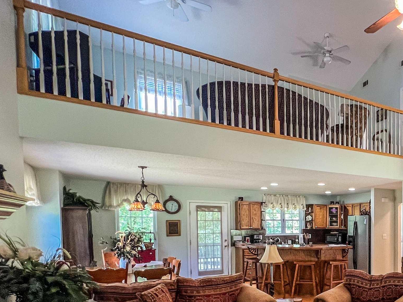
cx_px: 355
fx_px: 303
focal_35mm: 26
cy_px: 238
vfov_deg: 50.2
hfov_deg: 58.5
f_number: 1.8
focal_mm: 1.57
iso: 250
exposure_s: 1/60
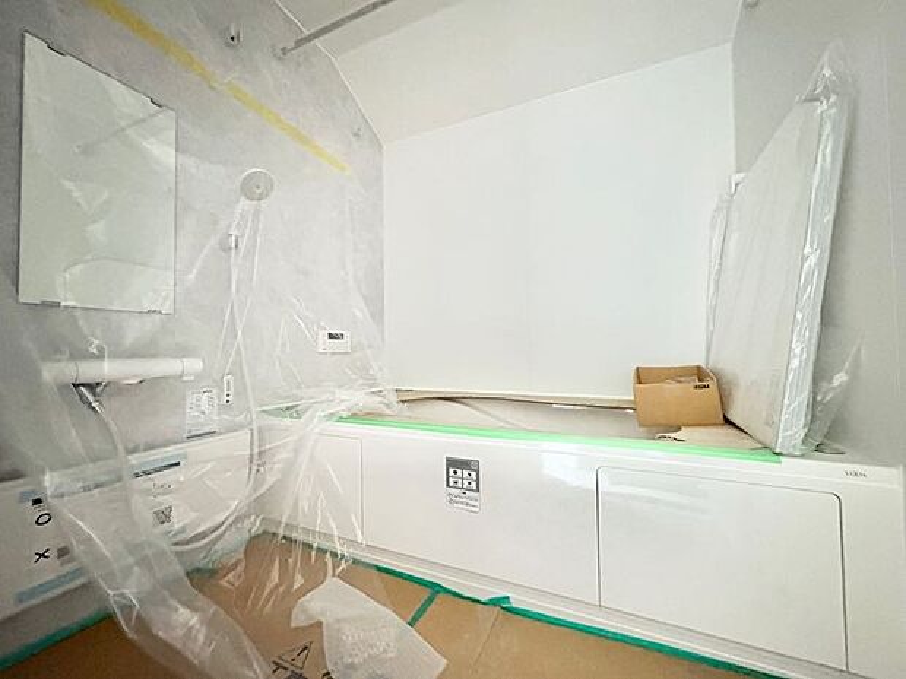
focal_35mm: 14
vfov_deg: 85.7
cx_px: 453
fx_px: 366
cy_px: 340
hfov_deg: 102.1
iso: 1000
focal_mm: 2.22
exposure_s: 1/34
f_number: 2.2
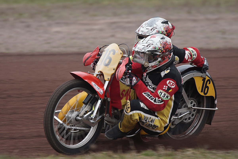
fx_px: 3966
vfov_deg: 2.3
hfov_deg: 3.4
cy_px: 80
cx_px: 119
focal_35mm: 600
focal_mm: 400
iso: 320
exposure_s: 1/500
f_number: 5.6
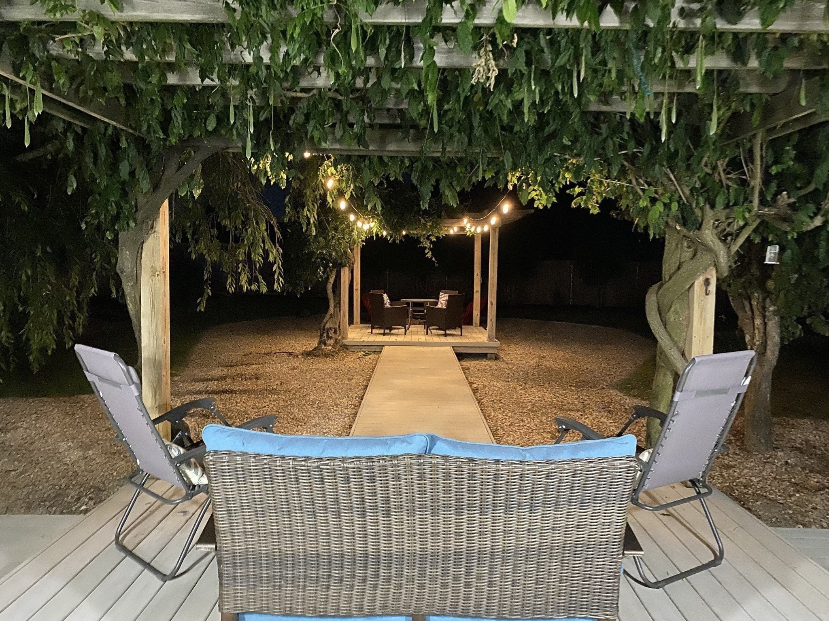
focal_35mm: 26
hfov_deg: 67.3
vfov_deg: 53.1
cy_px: 310
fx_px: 623
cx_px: 414
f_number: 1.8
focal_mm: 4.25
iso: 500
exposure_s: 1/8
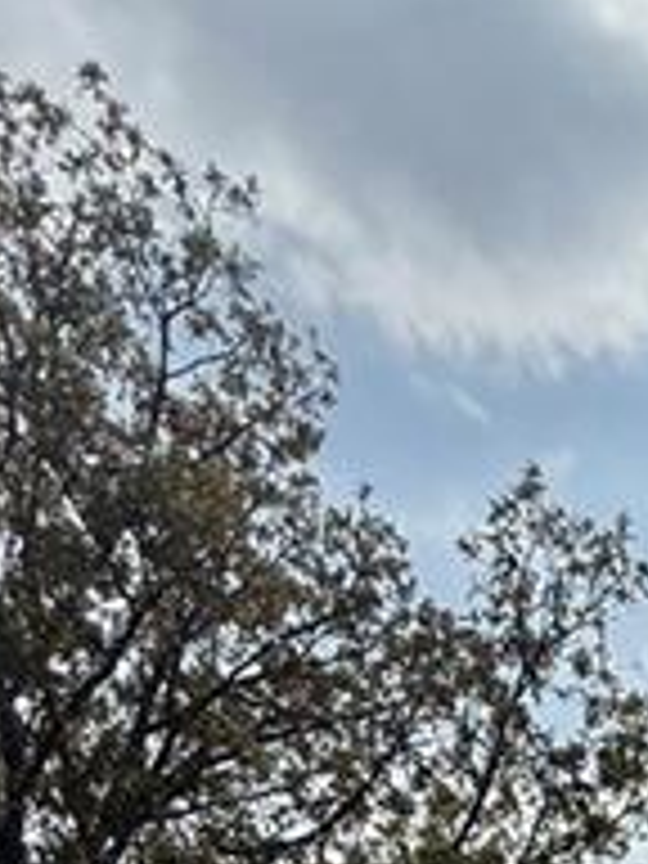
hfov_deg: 21.6
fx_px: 1398
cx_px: 986
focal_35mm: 56
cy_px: 1611
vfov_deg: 20.9
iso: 64
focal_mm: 2.22
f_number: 2.2
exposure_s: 1/3663
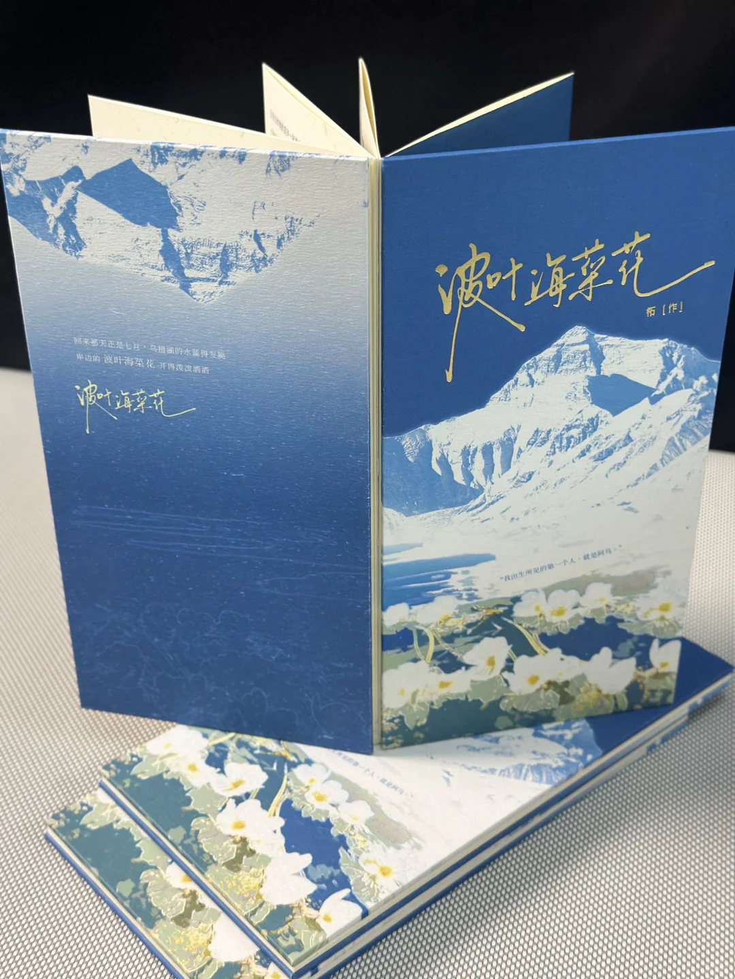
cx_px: 368
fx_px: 1359
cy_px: 490
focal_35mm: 48
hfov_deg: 30.3
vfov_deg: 39.7
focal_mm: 6.86
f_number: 1.78
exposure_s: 1/100
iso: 160
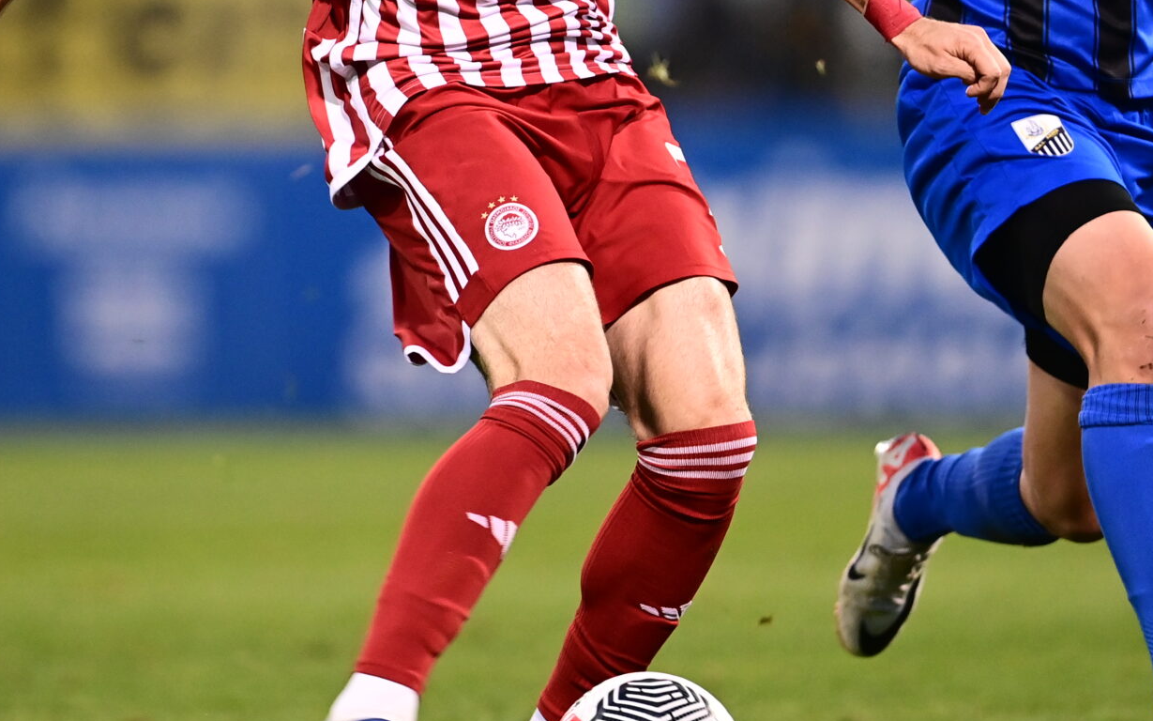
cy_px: 123
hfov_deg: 2.5
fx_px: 26677
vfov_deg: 1.5
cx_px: 545
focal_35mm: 849
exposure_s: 1/1000
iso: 3200
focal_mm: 400
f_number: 2.8
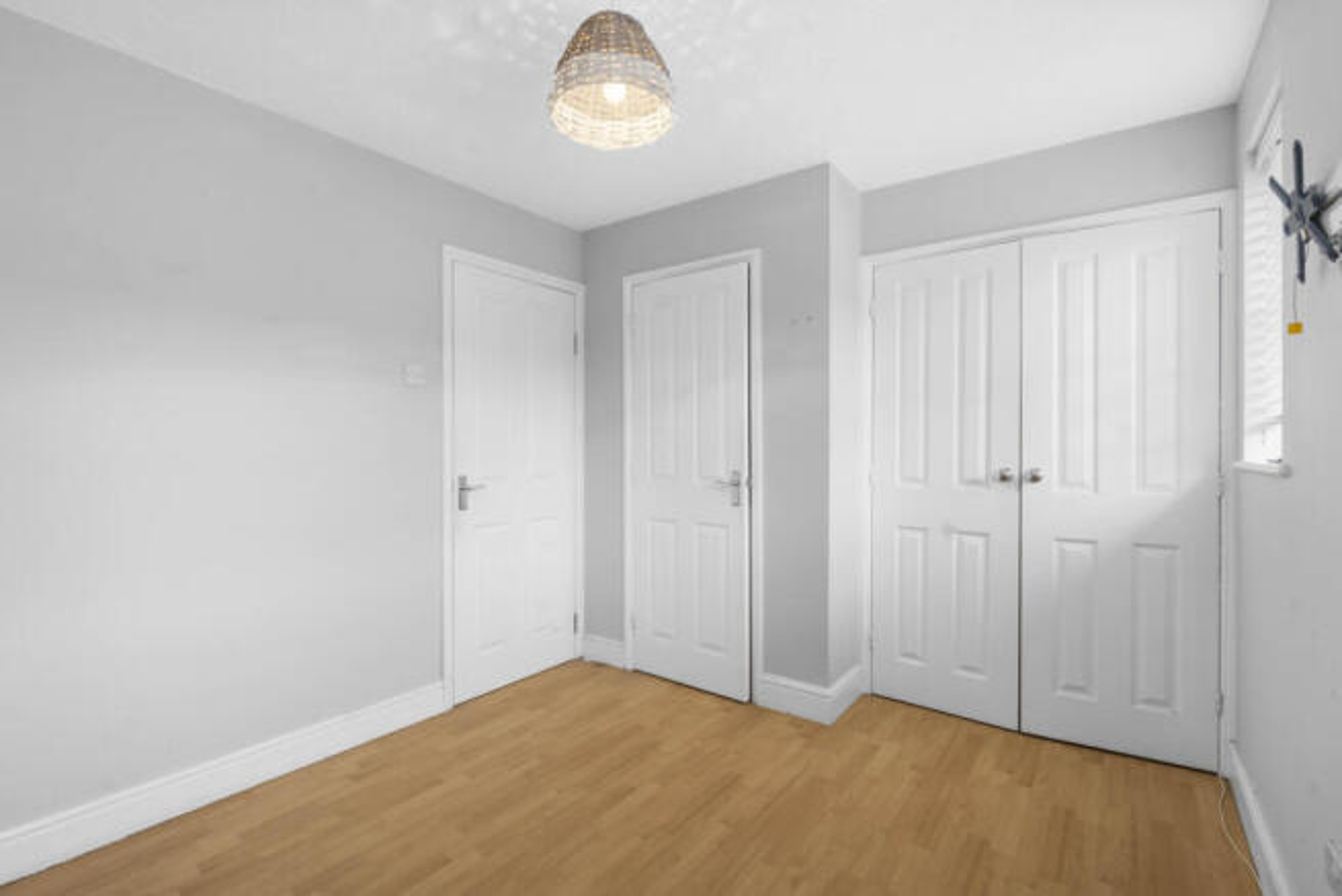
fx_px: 634
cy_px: 448
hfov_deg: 93.3
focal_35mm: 17
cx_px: 671
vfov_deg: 70.5
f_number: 8
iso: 320
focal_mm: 17
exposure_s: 1.6
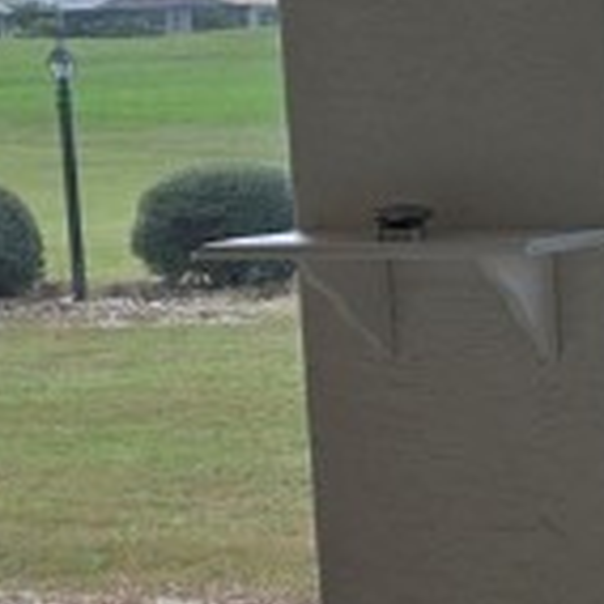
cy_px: 430
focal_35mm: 147
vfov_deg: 11.9
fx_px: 2902
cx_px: 1110
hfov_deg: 11.0
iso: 80
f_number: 1.7
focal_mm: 6.3
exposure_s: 1/1936
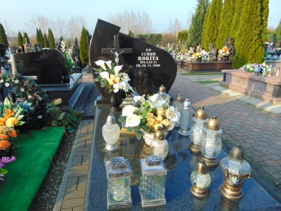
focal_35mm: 25
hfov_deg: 69.4
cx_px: 140
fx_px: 203
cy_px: 106
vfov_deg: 54.9
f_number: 3
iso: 80
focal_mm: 4.5
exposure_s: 1/320
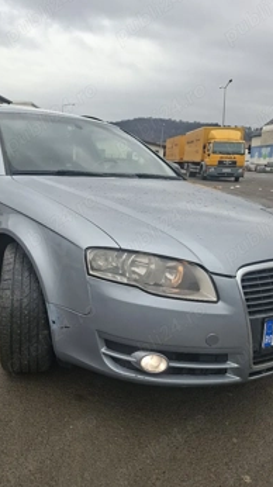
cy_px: 245
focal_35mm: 29
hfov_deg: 39.3
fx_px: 374
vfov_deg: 66.1
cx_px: 79
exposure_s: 1/357
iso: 50
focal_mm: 5.54
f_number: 1.8
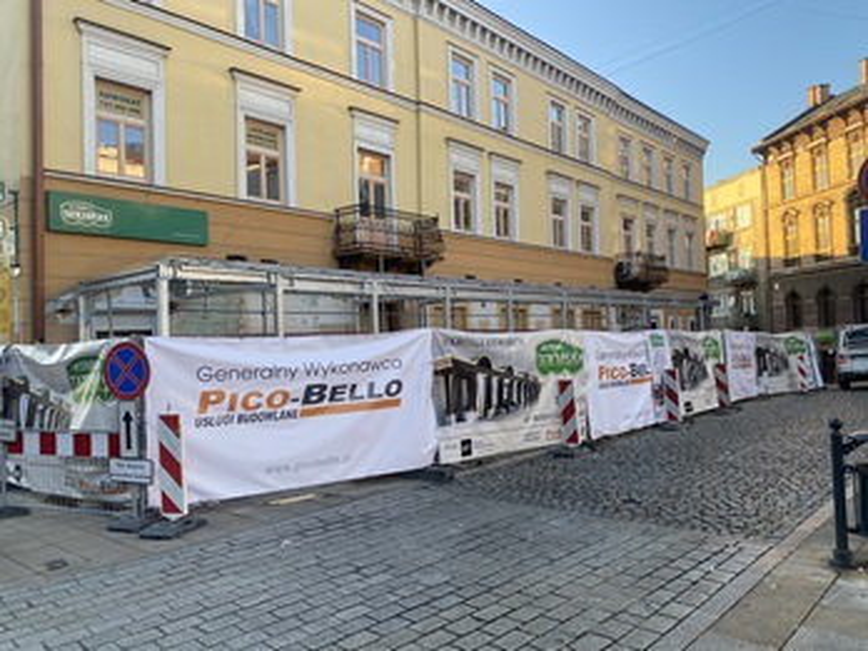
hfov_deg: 67.3
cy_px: 326
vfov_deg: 53.1
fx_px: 652
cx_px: 434
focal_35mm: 26
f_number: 1.8
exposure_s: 1/201
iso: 32
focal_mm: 4.25
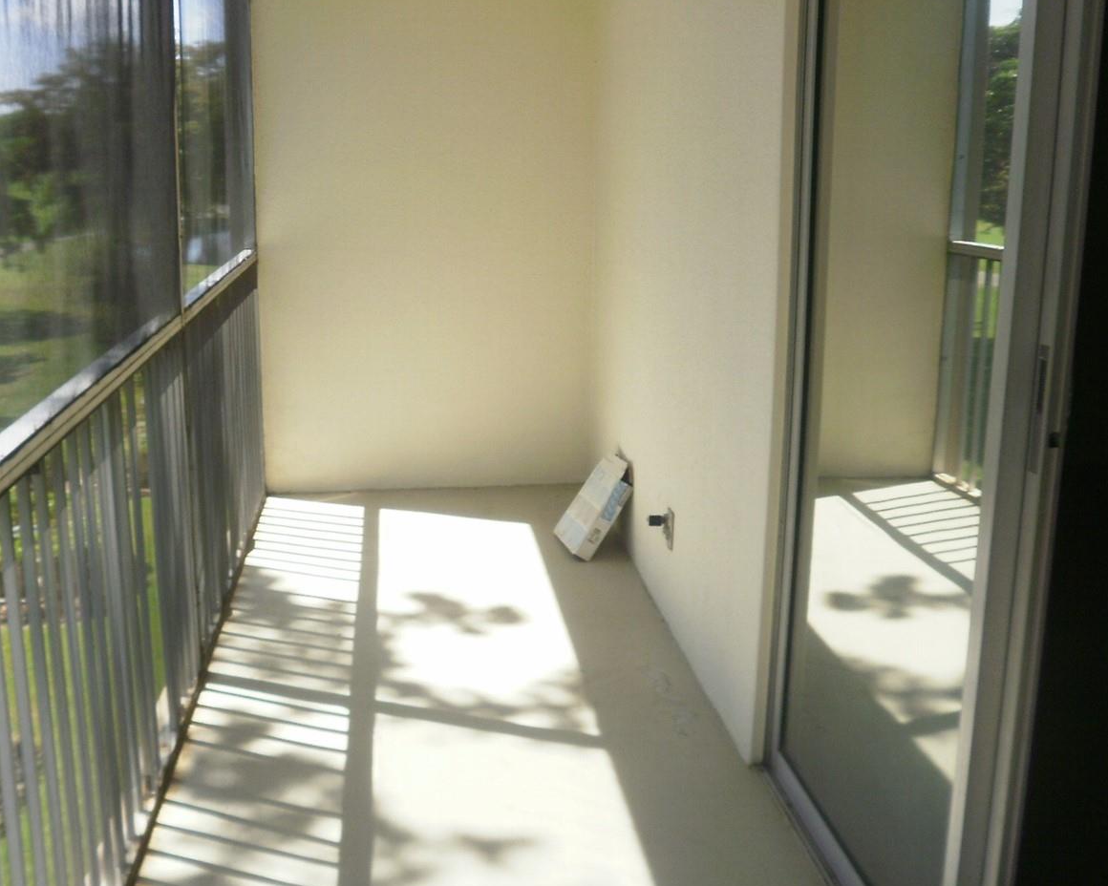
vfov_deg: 42.2
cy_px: 411
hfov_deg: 50.9
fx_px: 1148
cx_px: 396
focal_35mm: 35
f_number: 7.8
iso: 100
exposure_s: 1/40
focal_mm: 4.65
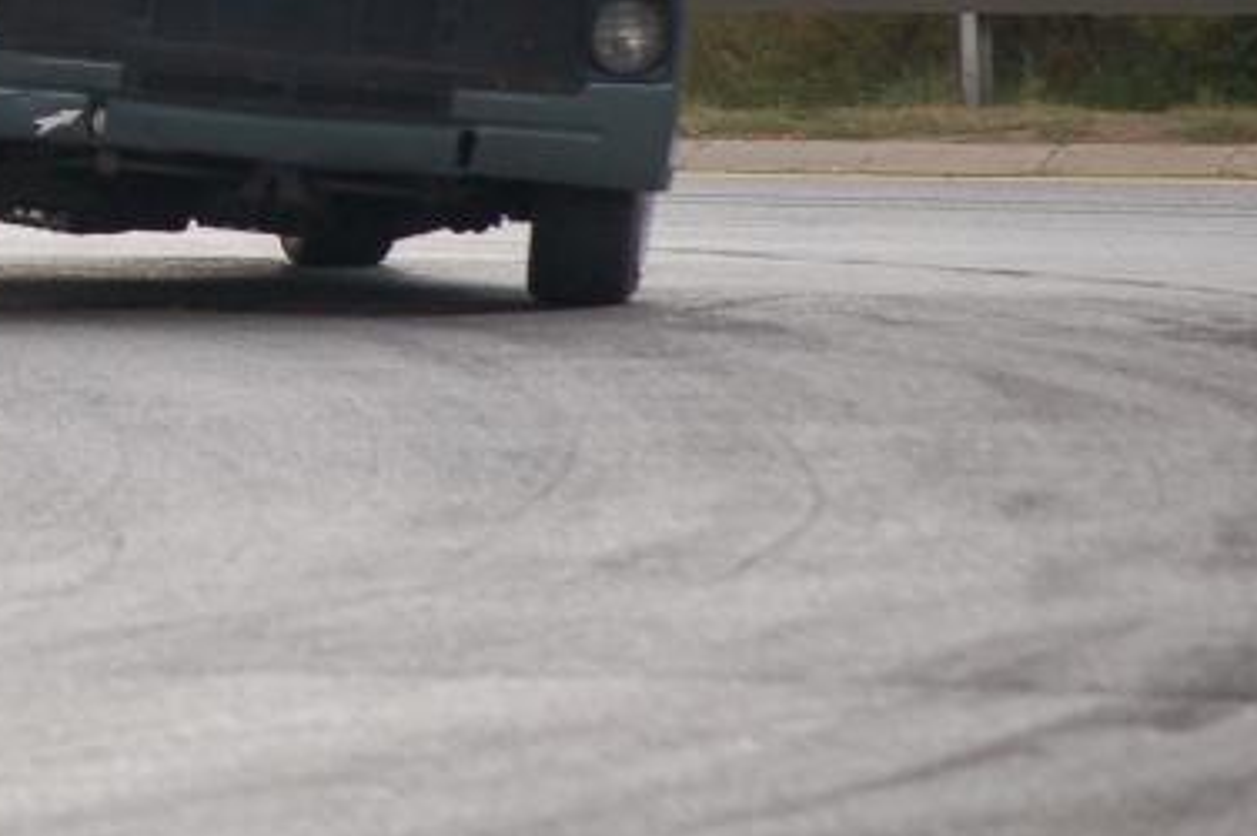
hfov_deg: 4.9
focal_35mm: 417
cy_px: -42
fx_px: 14547
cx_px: -211
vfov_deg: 3.3
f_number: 4.8
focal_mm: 102
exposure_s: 1/800
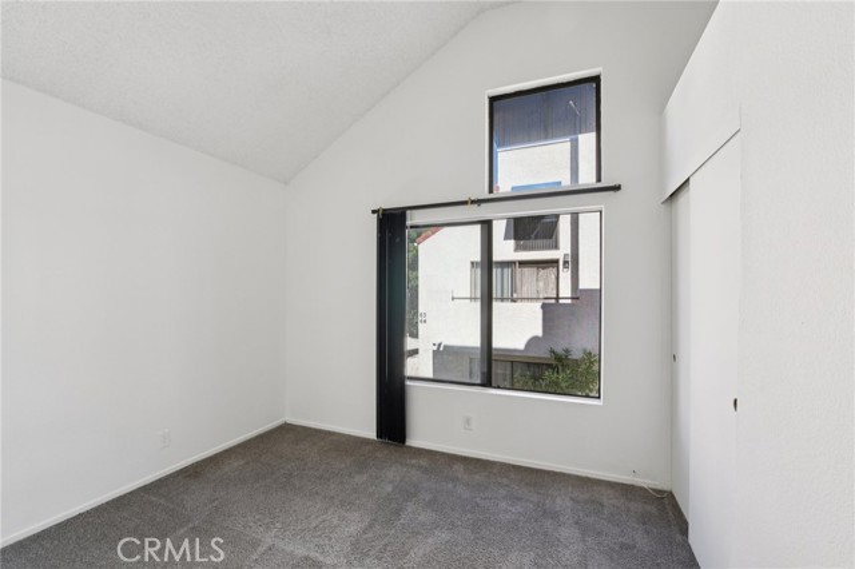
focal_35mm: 14
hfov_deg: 104.3
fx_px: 332
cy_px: 284
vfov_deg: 81.1
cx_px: 428
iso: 400
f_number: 8
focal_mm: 14
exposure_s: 1/320
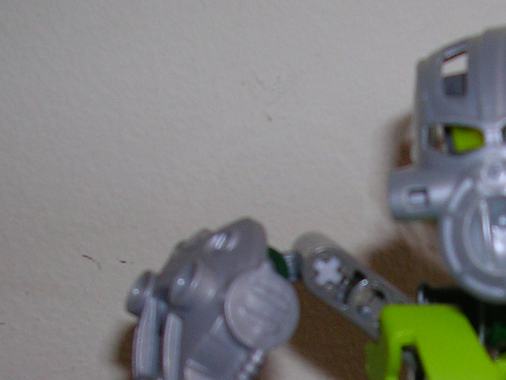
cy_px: 429
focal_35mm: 93
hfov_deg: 20.6
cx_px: 471
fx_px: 1360
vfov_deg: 15.4
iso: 50
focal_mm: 5.8
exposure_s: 1/60.1
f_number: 2.8
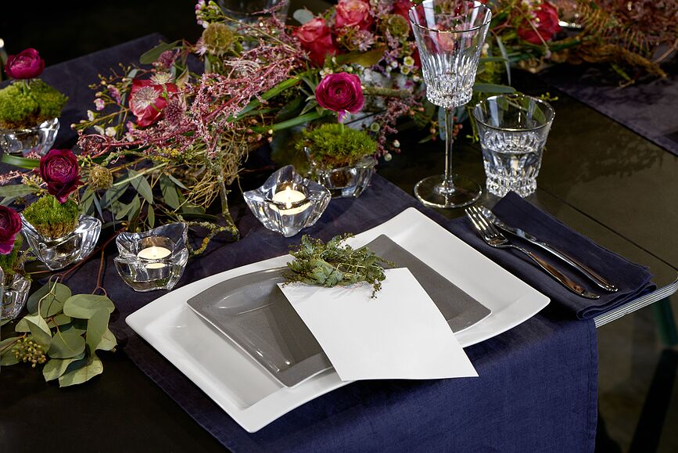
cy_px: 226
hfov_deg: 19.4
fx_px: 1978
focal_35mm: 105
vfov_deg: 13.1
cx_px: 339
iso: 200
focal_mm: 105
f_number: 8
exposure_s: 1/6
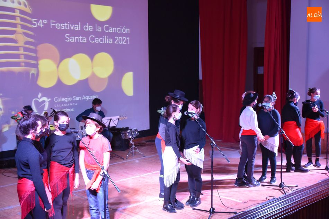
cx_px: 164
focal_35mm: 46
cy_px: 110
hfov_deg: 42.3
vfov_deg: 28.9
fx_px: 425
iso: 1800
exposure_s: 1/60
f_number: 4.2
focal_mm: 31
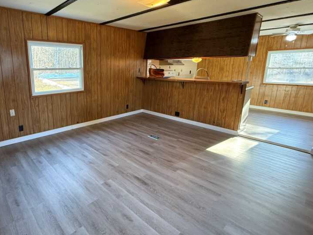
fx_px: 181
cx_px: 108
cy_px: 103
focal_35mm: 20
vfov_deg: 65.7
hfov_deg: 79.4
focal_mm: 2.22
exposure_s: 1/60
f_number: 2.2
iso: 500
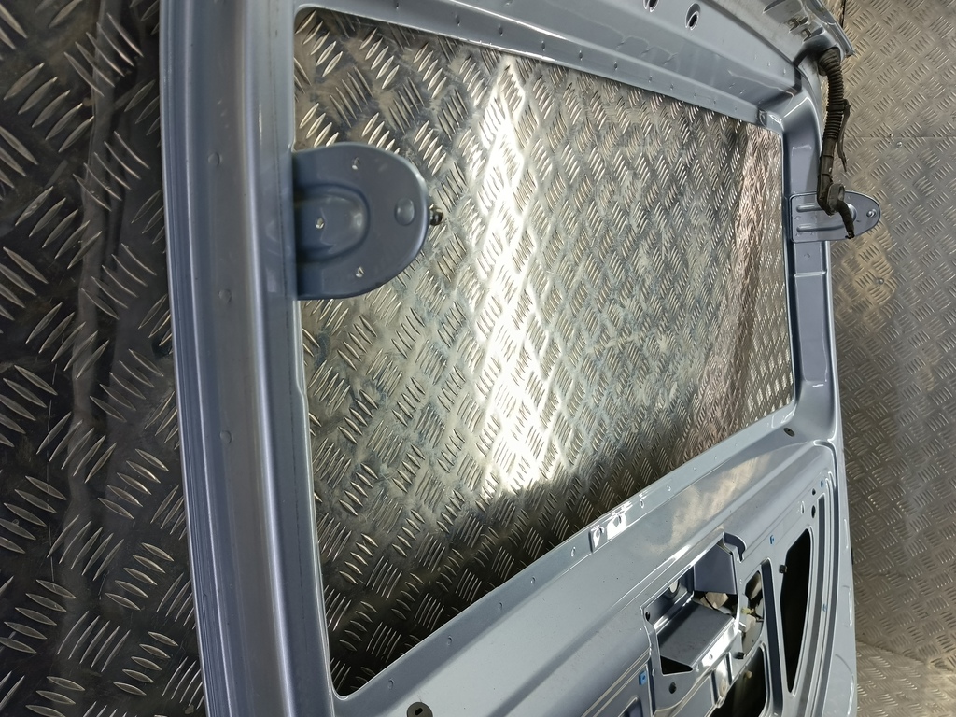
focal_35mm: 23
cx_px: 478
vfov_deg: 58.9
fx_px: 635
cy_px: 358
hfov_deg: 73.9
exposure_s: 1/50
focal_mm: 4.11
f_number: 1.6
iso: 83
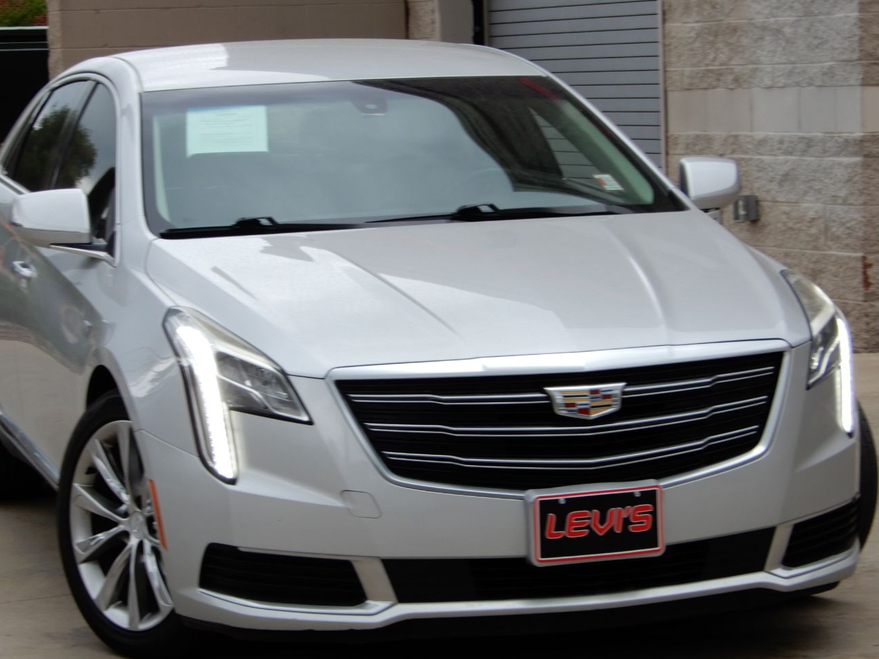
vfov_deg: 12.6
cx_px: 386
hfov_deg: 16.7
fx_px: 2996
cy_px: 359
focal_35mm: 118
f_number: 5
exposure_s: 1/100
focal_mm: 16.9
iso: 80
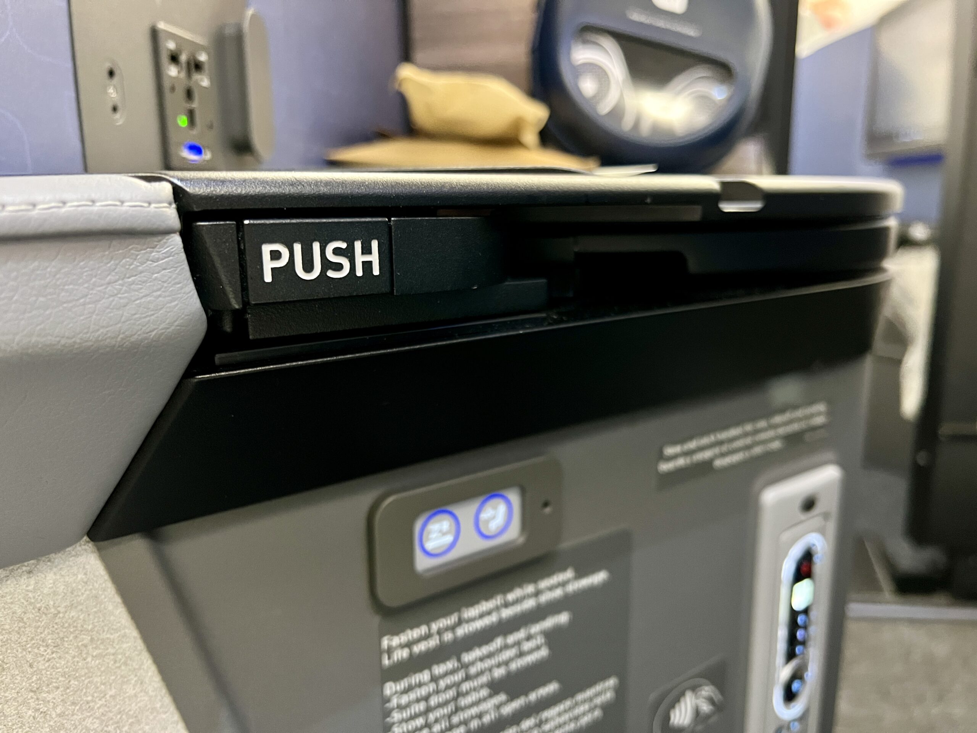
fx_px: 734
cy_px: 366
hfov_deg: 67.3
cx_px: 488
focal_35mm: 26
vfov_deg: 53.1
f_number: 1.5
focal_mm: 5.7
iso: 640
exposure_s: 1/37
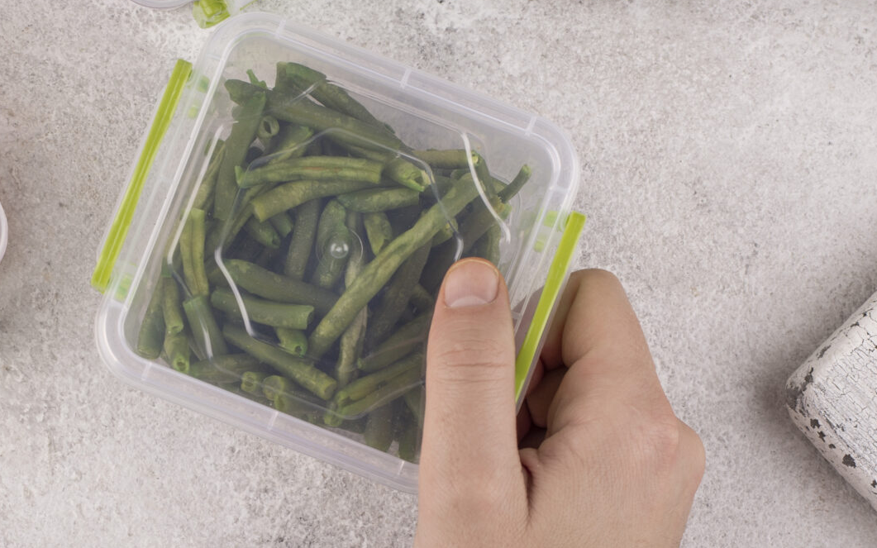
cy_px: 522
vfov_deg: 10.6
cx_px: 200
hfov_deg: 16.9
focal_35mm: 123
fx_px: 2940
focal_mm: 50
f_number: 8
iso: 100
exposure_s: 1/100
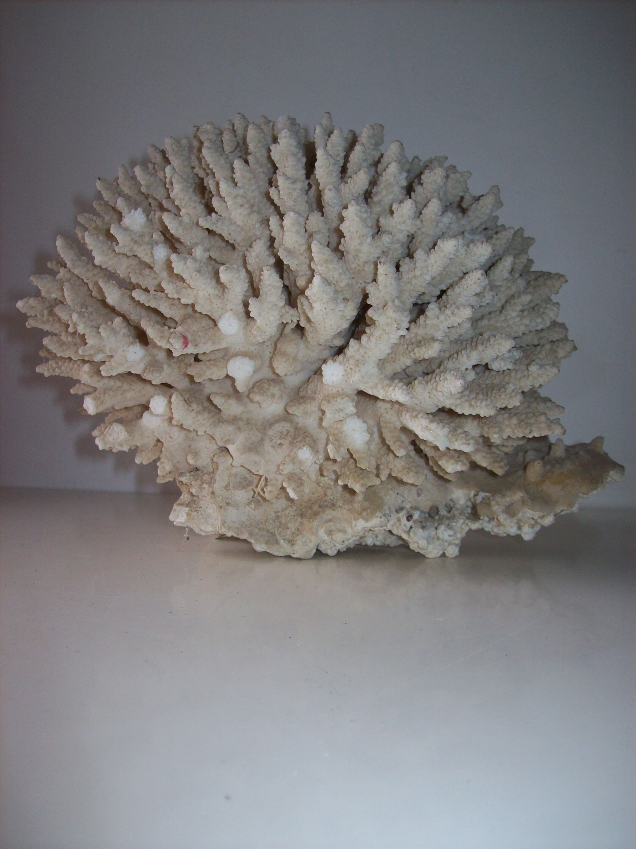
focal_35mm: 36
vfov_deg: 51.4
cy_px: 424
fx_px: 882
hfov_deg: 39.6
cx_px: 318
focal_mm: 6
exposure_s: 1/64
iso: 80
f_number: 2.7
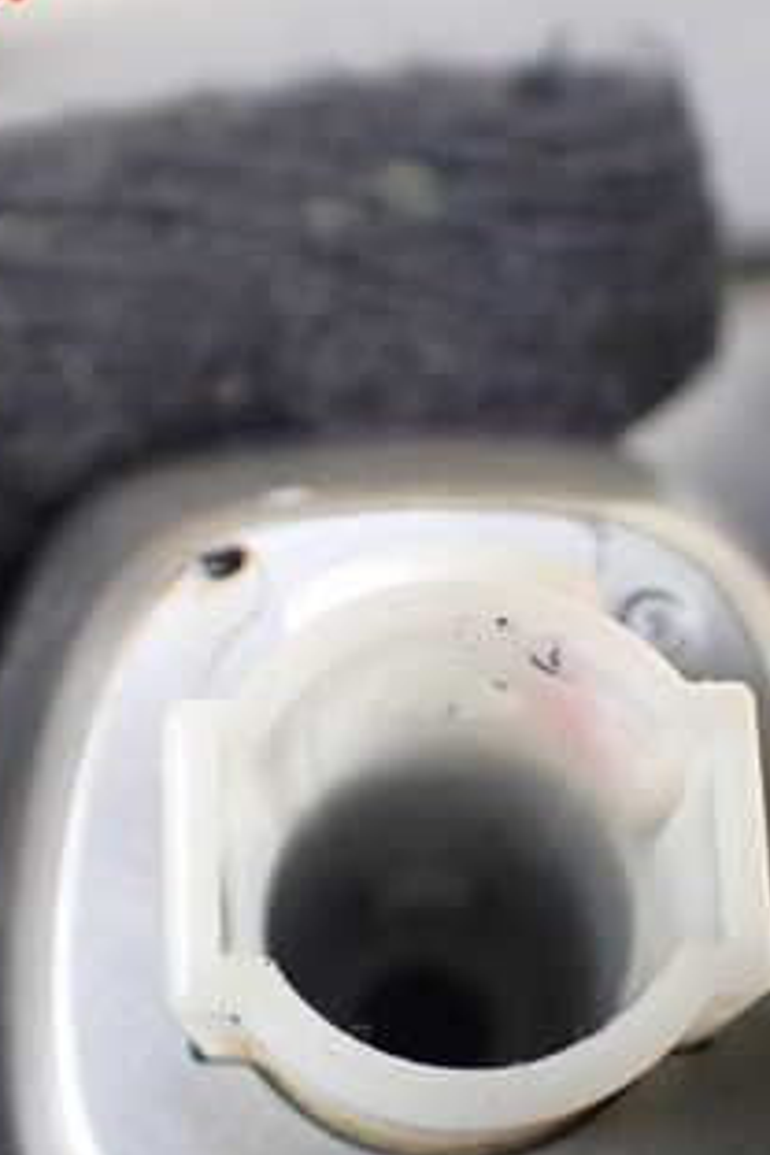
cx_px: 463
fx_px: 1925
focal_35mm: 60
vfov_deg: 33.1
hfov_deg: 22.6
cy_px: 763
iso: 640
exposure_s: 1/125
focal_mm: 5.4
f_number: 2.3
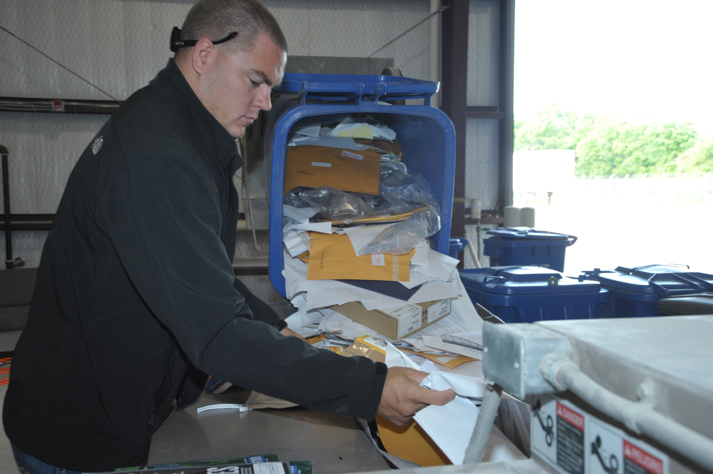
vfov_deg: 31.9
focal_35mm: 42
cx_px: 356
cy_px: 237
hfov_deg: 46.4
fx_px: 831
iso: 1250
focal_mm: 42
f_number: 8
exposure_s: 1/60
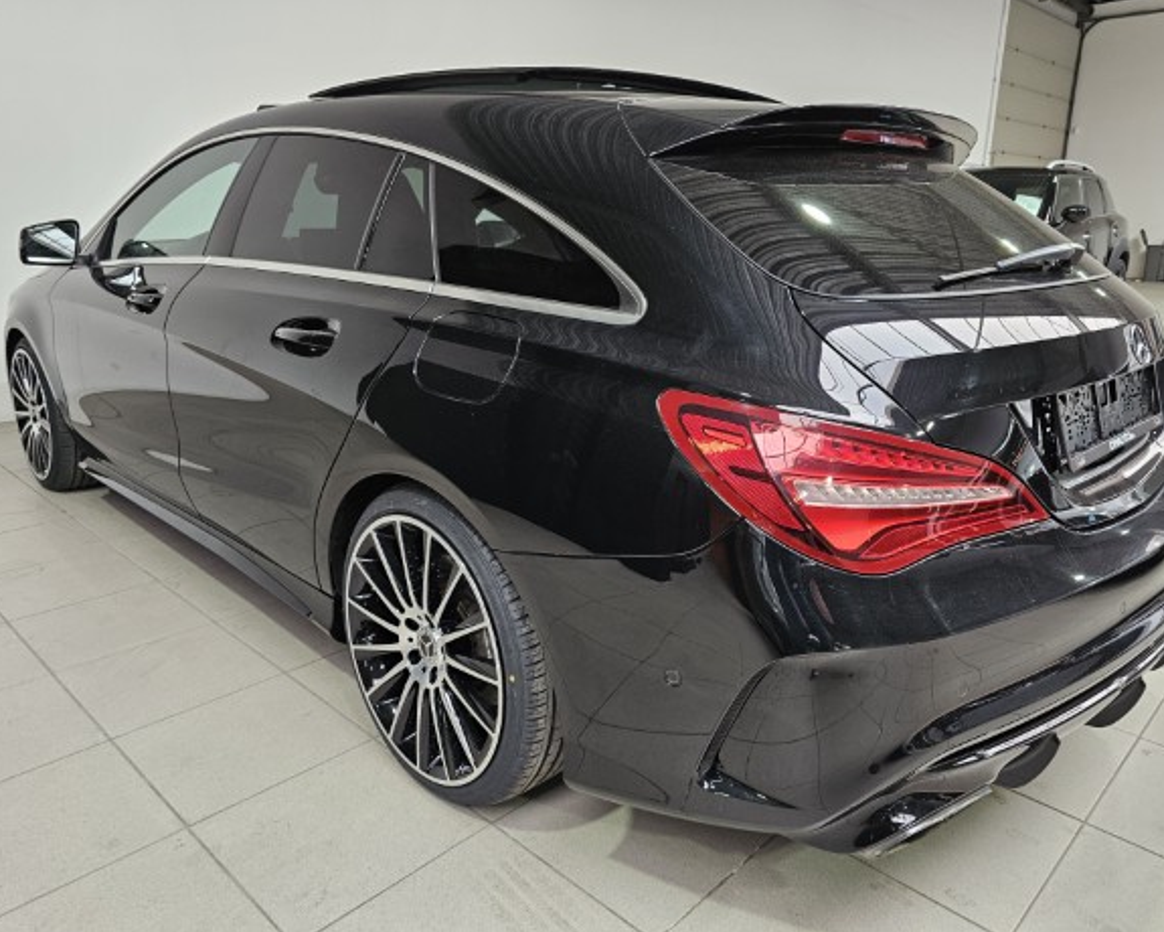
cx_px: 601
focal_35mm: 25
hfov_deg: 68.1
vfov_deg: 56.8
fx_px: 861
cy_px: 464
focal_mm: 6.3
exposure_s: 1/359
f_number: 1.7
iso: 250
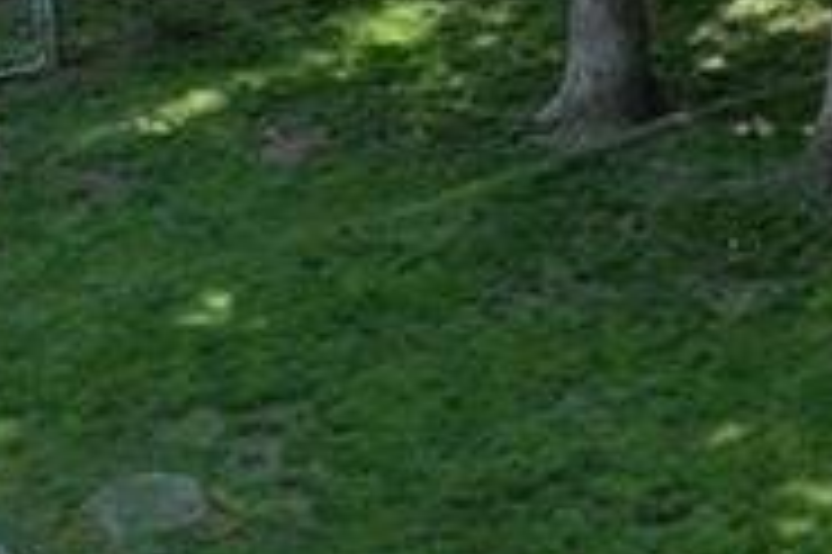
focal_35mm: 122
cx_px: 513
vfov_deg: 11.2
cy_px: 351
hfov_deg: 16.8
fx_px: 2817
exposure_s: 1/500
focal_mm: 8.38
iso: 100
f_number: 2.8
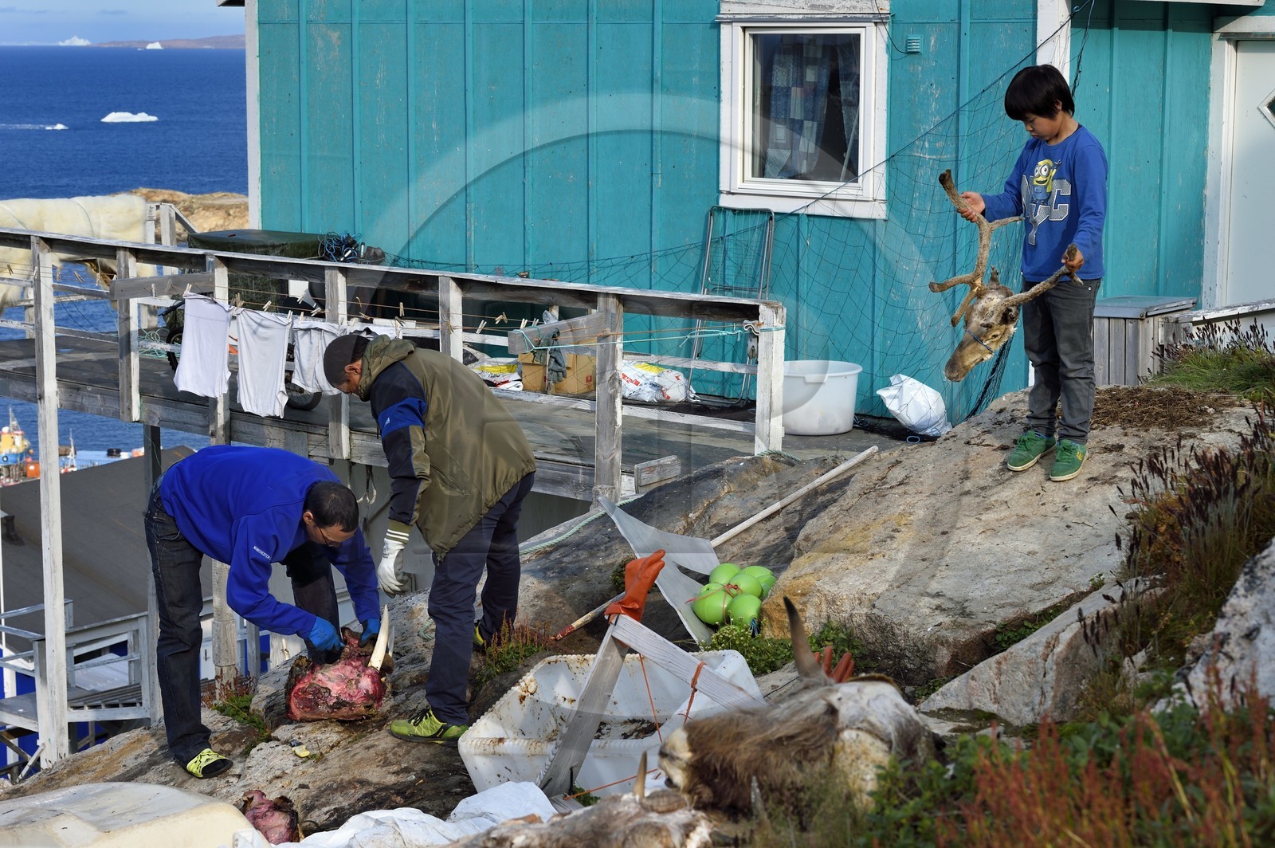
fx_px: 2477
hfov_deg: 28.9
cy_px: 424
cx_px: 638
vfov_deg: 19.4
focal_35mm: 70
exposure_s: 1/320
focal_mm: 70
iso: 200
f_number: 9
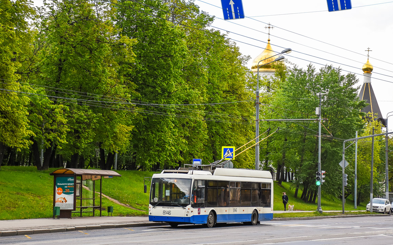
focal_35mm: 83
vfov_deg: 15.7
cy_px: 121
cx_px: 198
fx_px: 889
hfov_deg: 24.9
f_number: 5
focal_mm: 52
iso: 640
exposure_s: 1/500
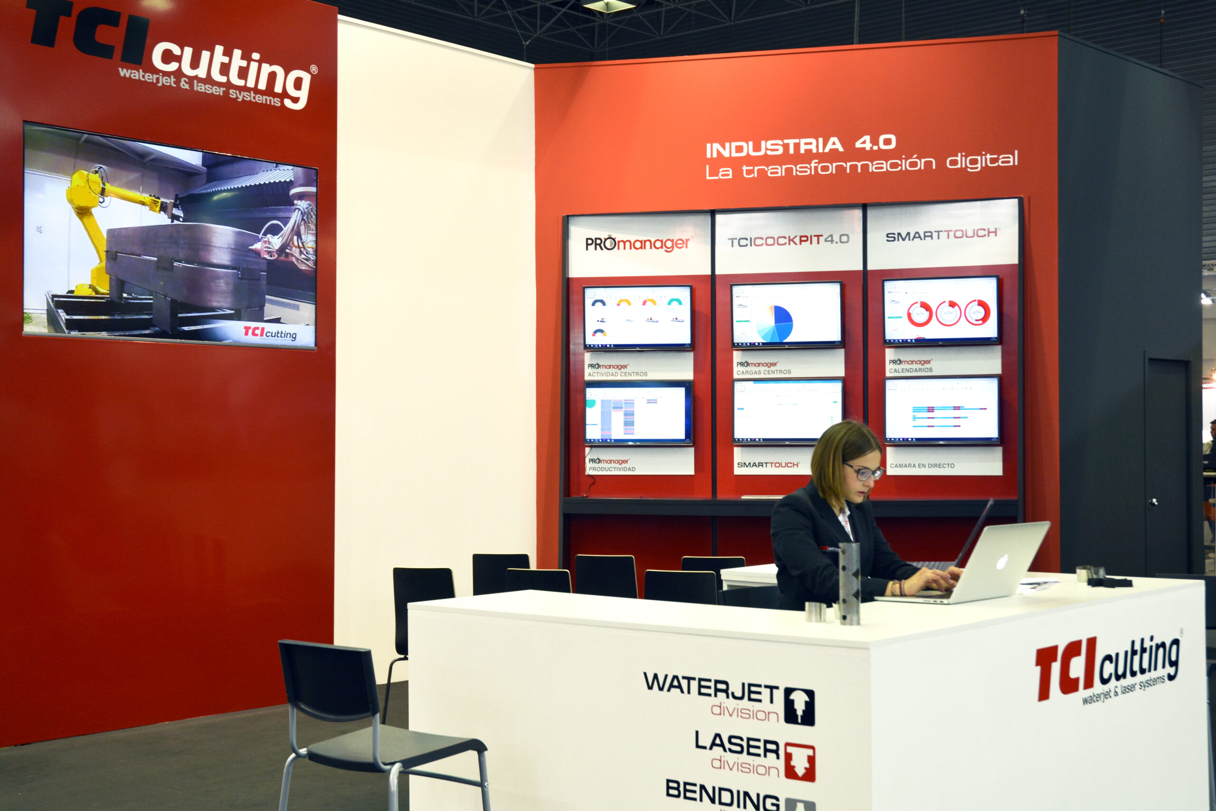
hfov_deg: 38.9
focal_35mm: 51
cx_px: 608
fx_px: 1723
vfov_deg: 26.5
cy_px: 406
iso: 400
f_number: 5.6
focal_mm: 34
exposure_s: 1/60
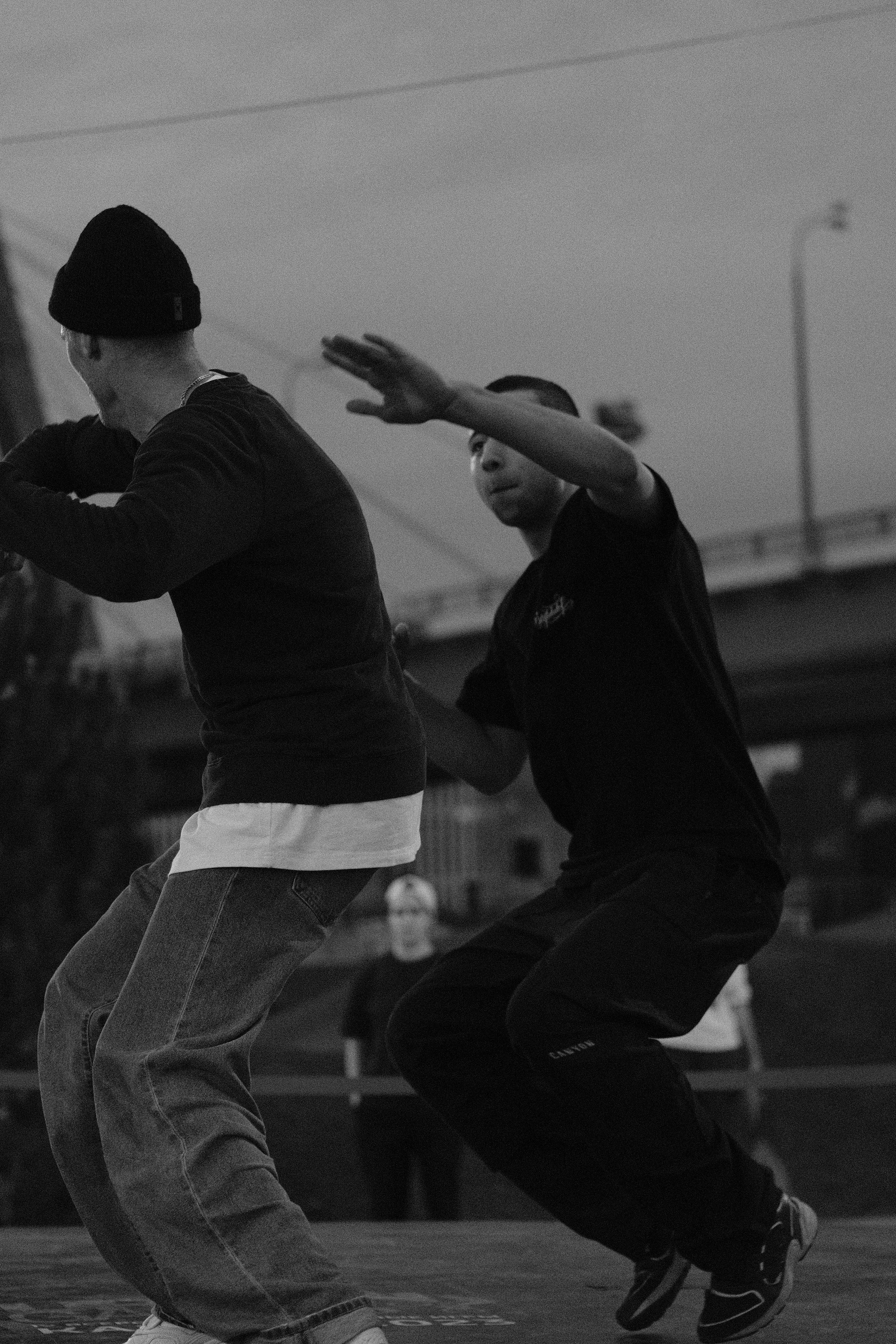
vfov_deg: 20.6
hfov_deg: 13.8
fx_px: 3696
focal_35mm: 99
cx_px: 427
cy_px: 634
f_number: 2
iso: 4000
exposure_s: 1/640
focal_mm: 50
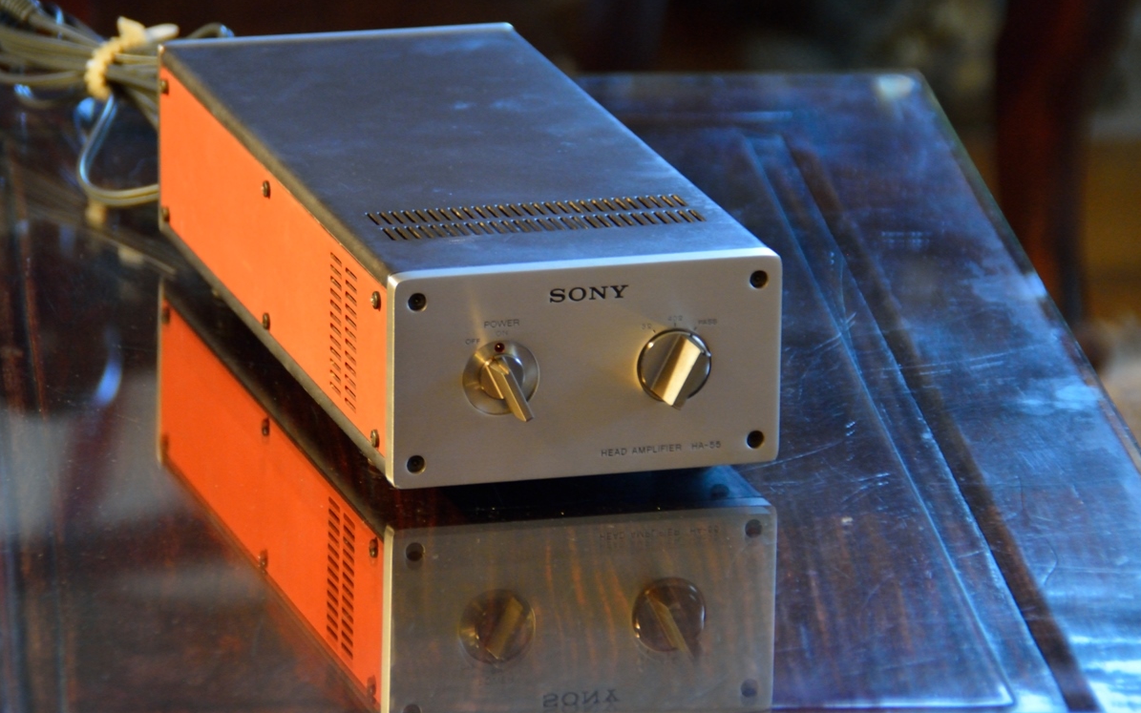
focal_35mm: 307
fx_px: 9547
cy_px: 347
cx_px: 572
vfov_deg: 4.3
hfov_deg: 6.8
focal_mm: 200
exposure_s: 1/20
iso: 3200
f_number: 6.3
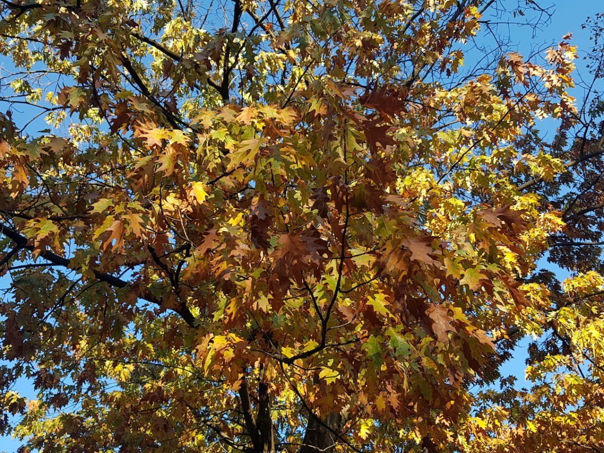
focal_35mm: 26
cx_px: 302
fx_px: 454
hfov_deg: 67.3
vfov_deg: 53.1
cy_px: 226
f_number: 1.7
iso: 50
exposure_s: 1/473
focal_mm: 4.2
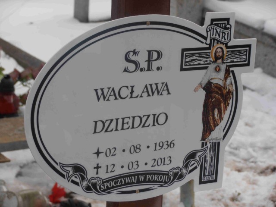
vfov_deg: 10.7
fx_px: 1100
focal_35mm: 138
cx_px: 138
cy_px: 104
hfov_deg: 14.3
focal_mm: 24.39
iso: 80
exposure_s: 1/320
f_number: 5.8
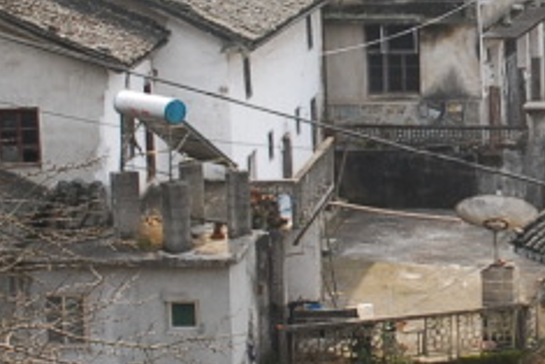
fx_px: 2378
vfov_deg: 8.7
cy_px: 92
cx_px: 610
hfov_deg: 12.8
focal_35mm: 157
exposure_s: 1/80
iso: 125
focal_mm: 24
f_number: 7.1
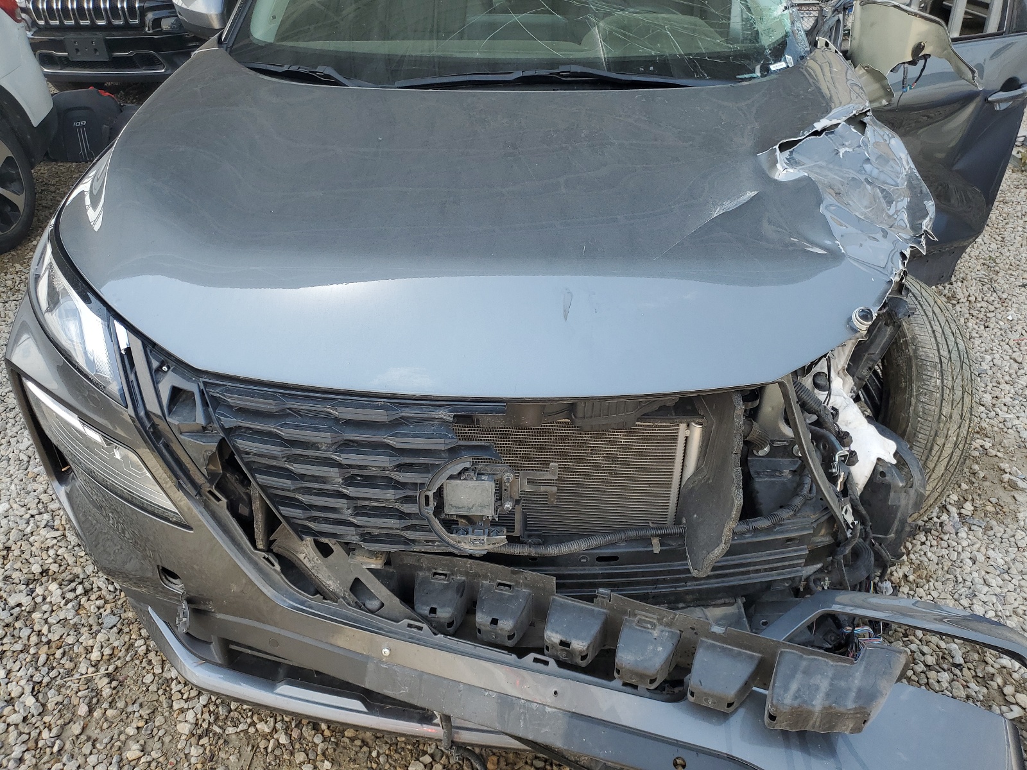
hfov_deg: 67.3
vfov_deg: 53.1
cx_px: 514
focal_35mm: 26
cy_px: 385
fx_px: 771
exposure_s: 1/833
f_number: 1.5
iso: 50
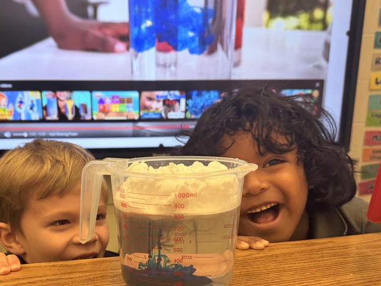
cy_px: 221
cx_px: 148
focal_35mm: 39
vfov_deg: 35.9
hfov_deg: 47.5
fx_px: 429
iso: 160
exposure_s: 1/120
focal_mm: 6.76
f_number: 1.78
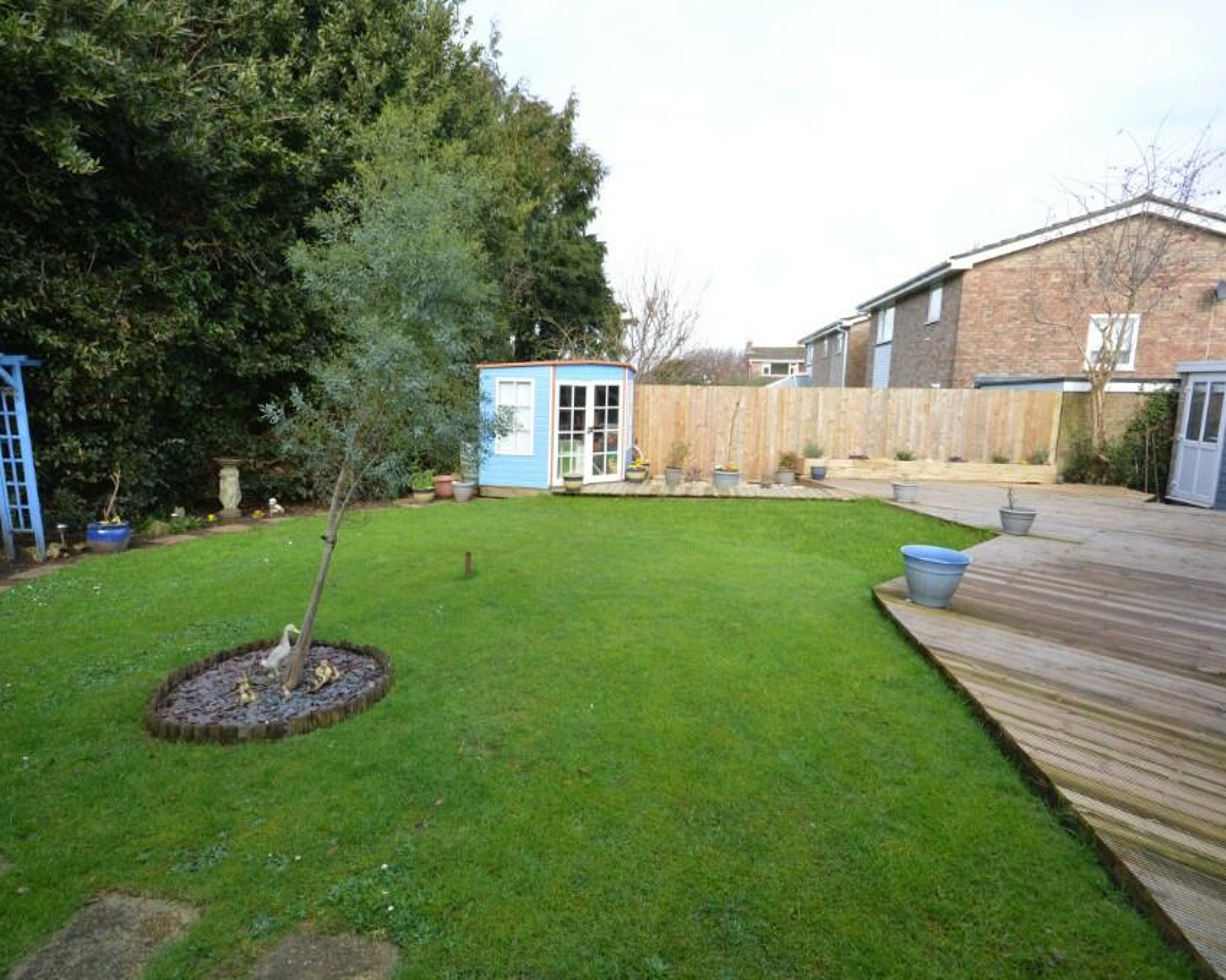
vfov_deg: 77.0
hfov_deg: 89.5
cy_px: 490
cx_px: 570
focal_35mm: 17
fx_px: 617
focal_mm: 10
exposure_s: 1/250
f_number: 8
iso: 400
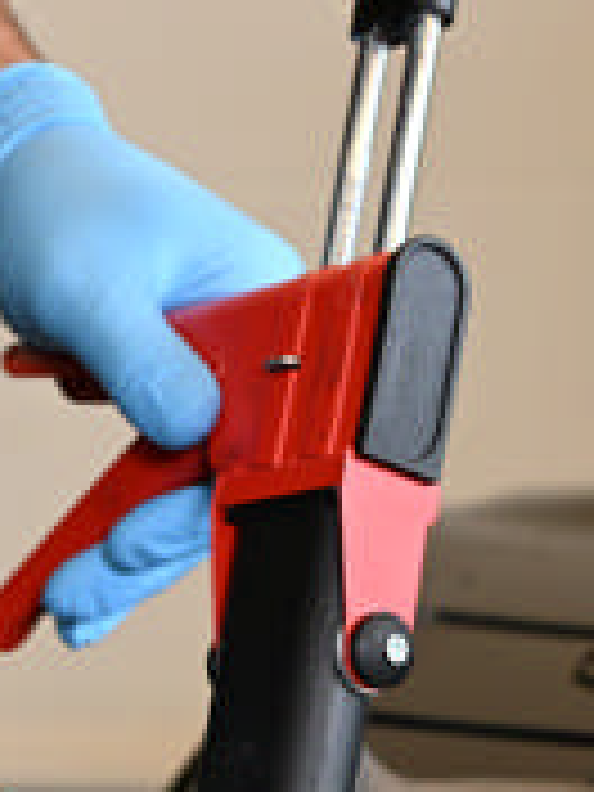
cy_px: 839
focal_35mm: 147
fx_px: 3363
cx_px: -18
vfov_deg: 13.2
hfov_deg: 10.0
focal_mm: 42
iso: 640
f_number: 4
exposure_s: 1/125
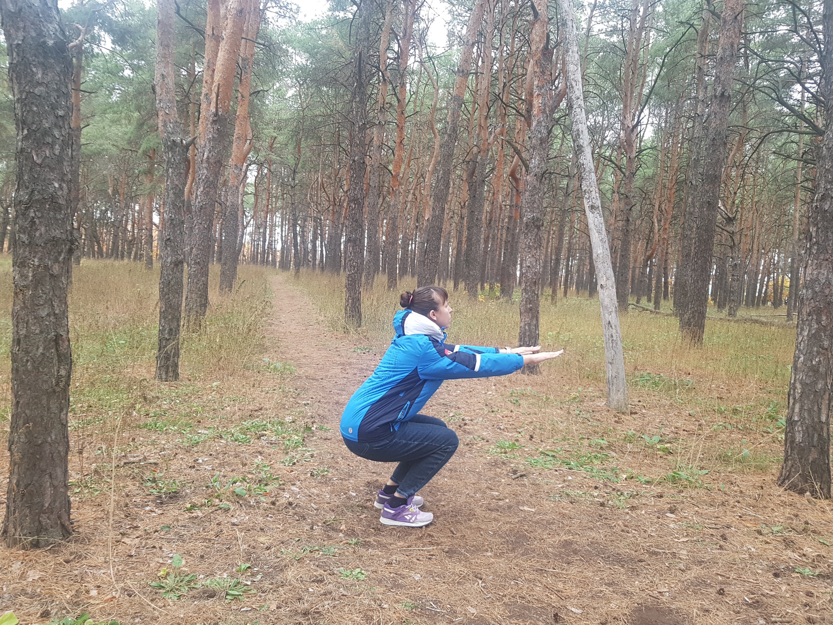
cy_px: 312
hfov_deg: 67.3
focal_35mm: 26
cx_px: 416
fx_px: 626
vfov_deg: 53.1
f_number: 1.7
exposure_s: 1/50
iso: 80
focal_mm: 4.2
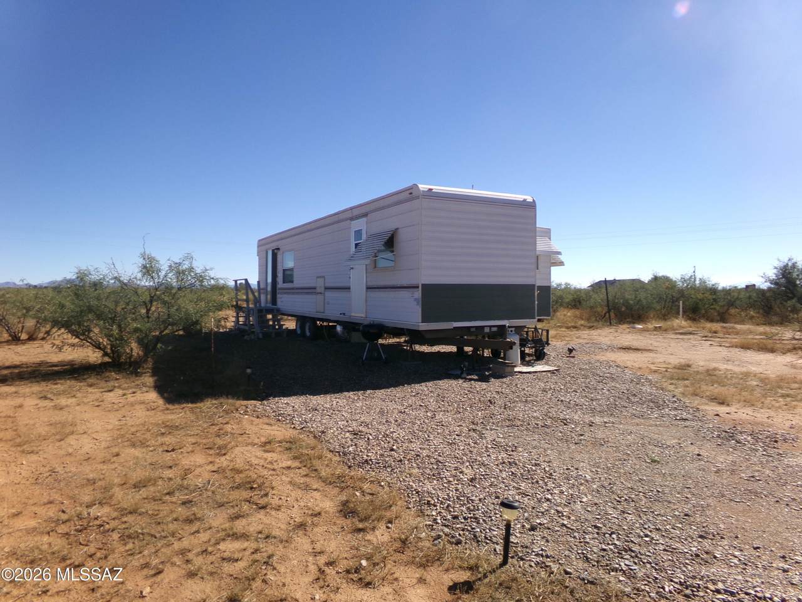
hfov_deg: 71.6
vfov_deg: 56.8
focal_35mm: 24
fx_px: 556
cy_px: 301
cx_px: 401
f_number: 11.07
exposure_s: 1/120
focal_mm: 4.3
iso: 100
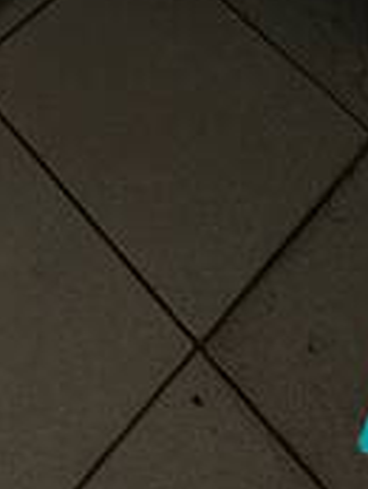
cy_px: -961
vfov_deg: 11.7
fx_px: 1147
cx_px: -221
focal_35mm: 81
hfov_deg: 16.3
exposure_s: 1/120
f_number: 2.2
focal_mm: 2.2
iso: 64
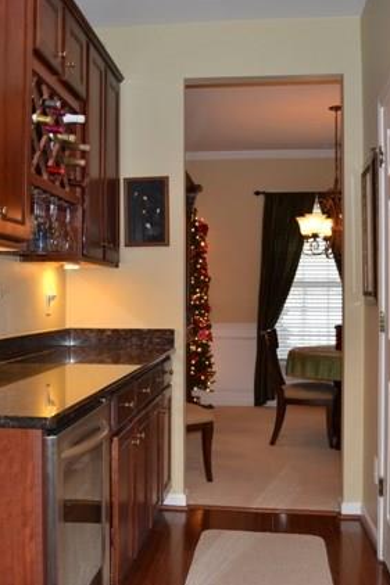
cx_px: 154
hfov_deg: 32.5
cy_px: 292
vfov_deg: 47.4
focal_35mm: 41
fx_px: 667
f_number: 3.5
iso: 640
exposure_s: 1/60
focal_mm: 18
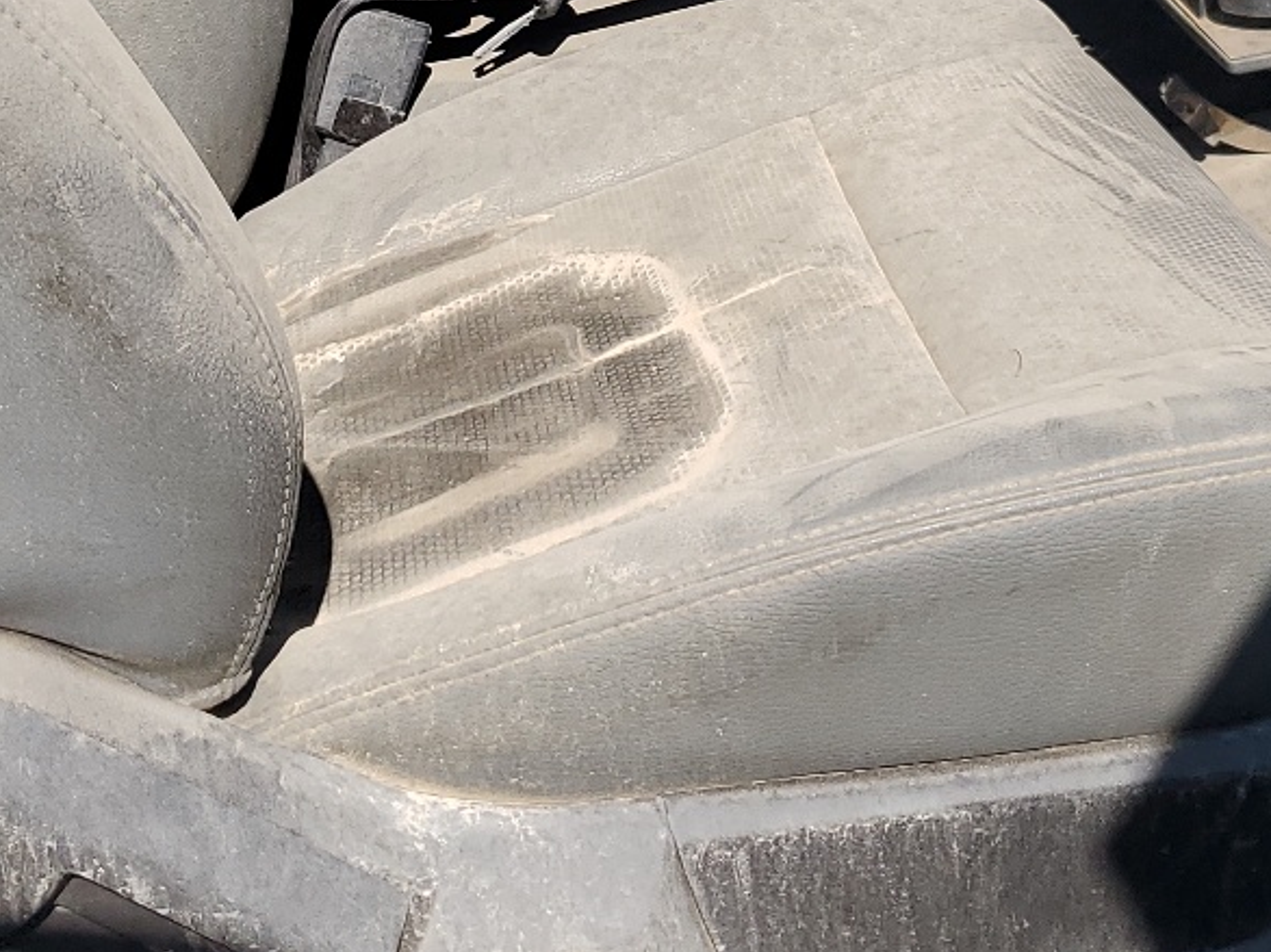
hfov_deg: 27.3
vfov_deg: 19.8
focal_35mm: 71
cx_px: 794
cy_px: -87
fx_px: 2606
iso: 50
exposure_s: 1/3333
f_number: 1.5
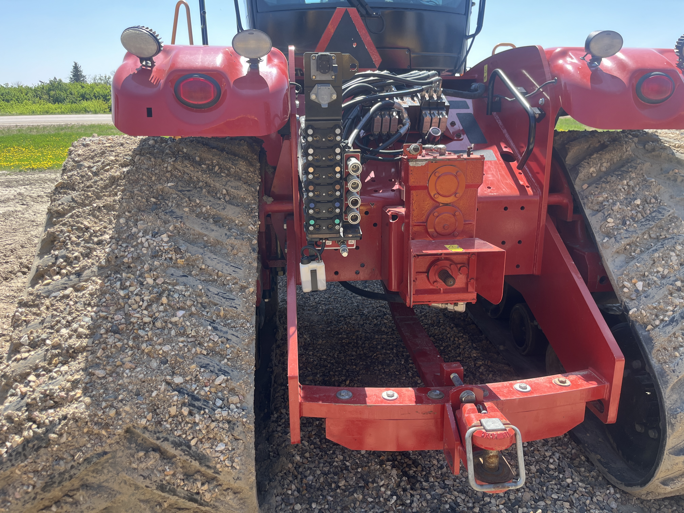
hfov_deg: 67.3
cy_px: 256
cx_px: 342
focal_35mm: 26
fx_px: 514
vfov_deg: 53.1
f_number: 1.6
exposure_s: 1/696
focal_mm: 5.1
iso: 50
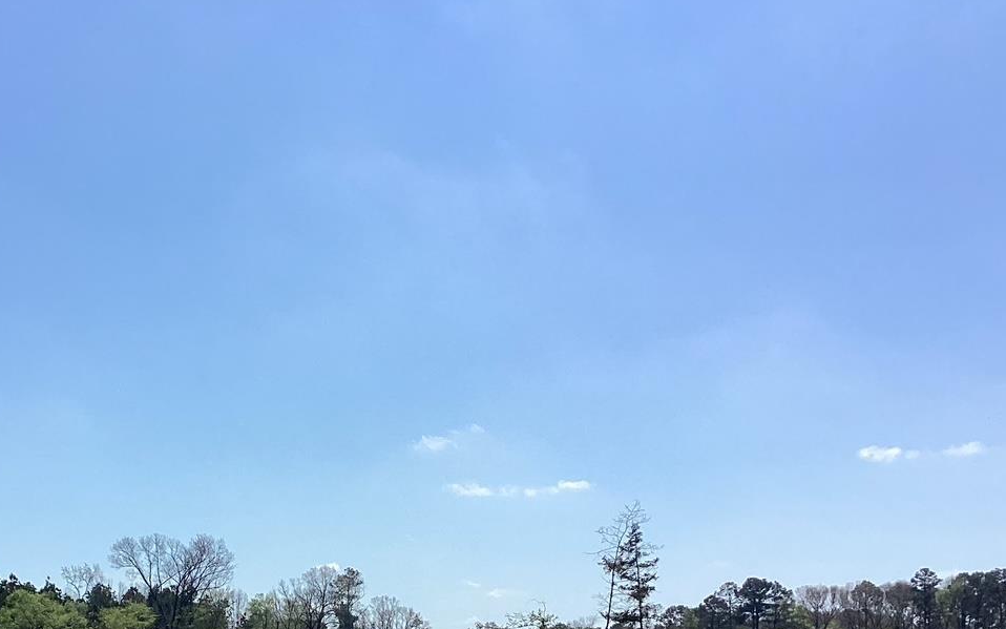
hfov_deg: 35.5
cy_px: 614
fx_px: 1536
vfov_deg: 22.4
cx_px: 254
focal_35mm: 56
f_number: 2.4
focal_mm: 3.3
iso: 25
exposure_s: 1/2632
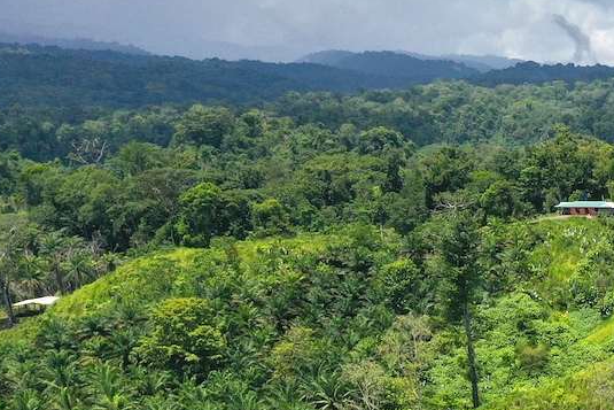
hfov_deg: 19.5
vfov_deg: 14.7
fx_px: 1518
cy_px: 527
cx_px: 958
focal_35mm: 89
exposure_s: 1/640
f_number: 6.3
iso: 100
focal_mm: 10.26
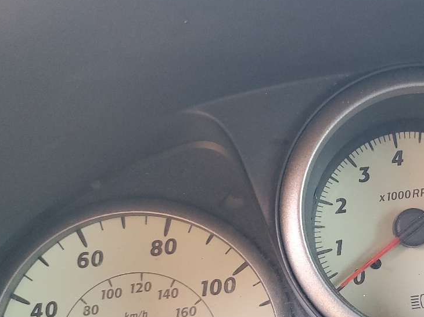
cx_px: 382
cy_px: 238
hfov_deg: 32.1
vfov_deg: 25.3
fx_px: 698
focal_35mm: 57
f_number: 1.5
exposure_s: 1/60.2
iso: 133
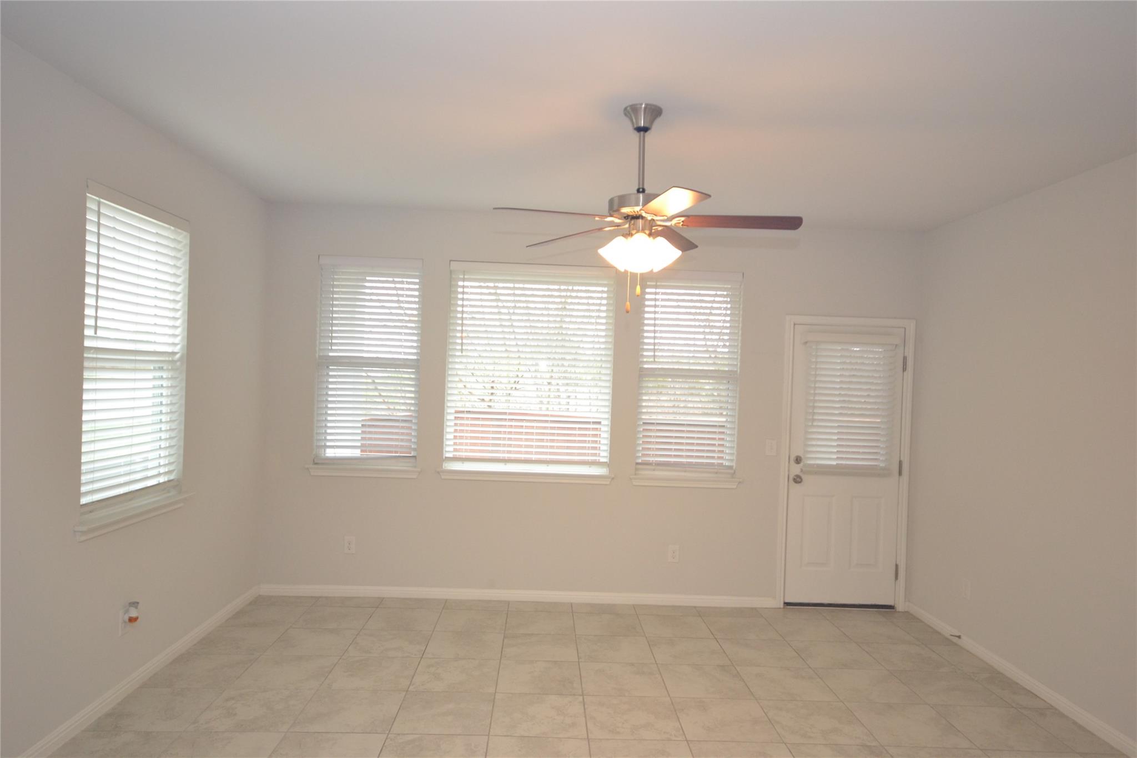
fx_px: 711
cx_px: 568
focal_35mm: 22
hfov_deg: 77.3
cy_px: 379
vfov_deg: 56.1
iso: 1000
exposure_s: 1/60
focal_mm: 15
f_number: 5
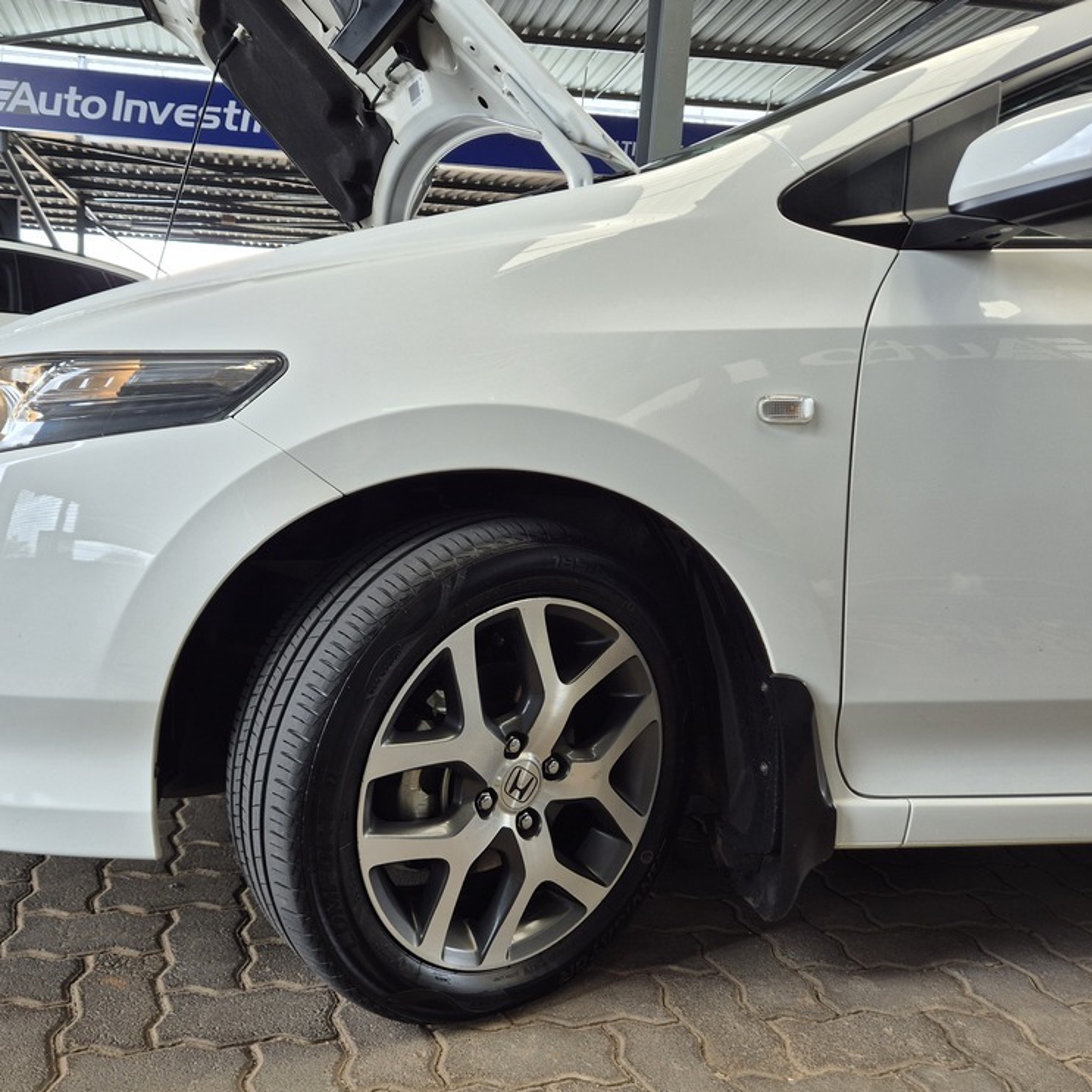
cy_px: 558
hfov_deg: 55.9
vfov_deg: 57.3
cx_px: 353
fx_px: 999
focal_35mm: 28
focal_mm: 5.4
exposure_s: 1/180
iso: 50
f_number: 1.8
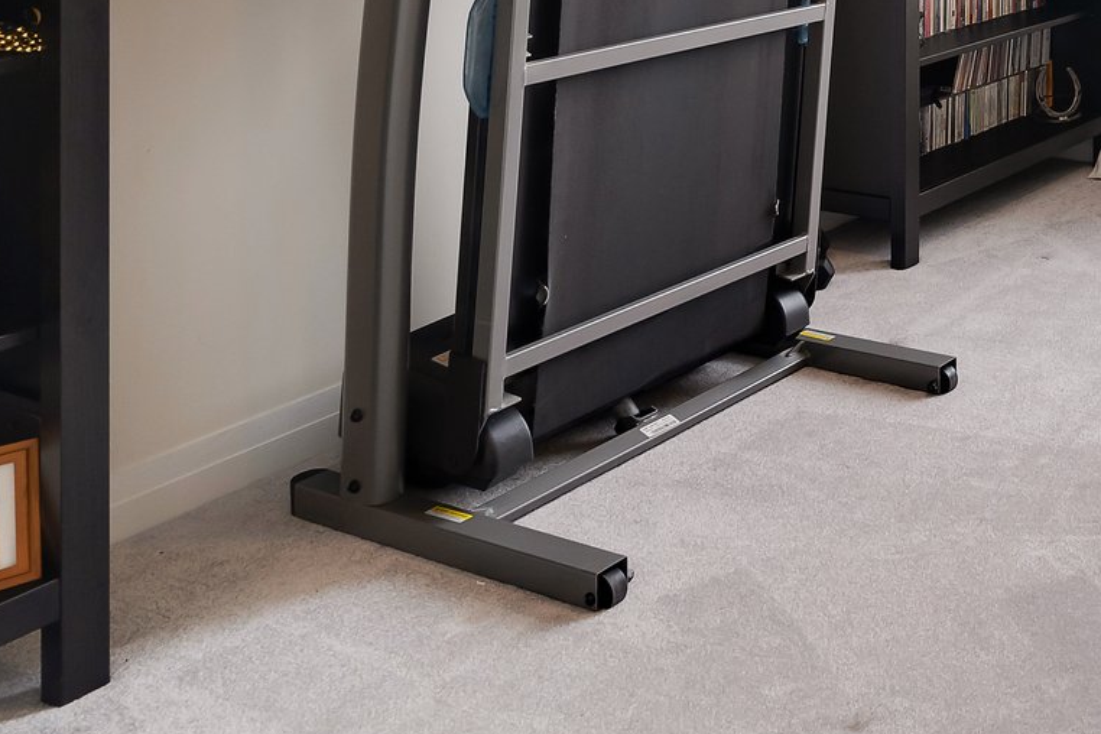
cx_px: 1357
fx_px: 1315
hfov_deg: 34.9
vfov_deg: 26.4
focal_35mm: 43
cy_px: -225
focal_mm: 16
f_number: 8
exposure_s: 1/8
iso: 640
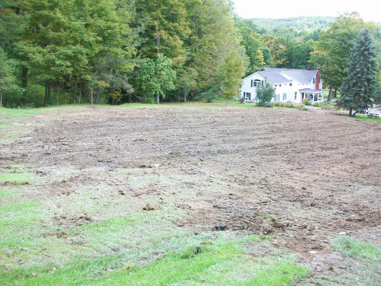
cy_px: 143
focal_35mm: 34
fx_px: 374
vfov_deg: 41.8
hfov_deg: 54.0
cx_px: 190
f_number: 2.8
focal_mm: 5.7
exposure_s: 1/163
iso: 80
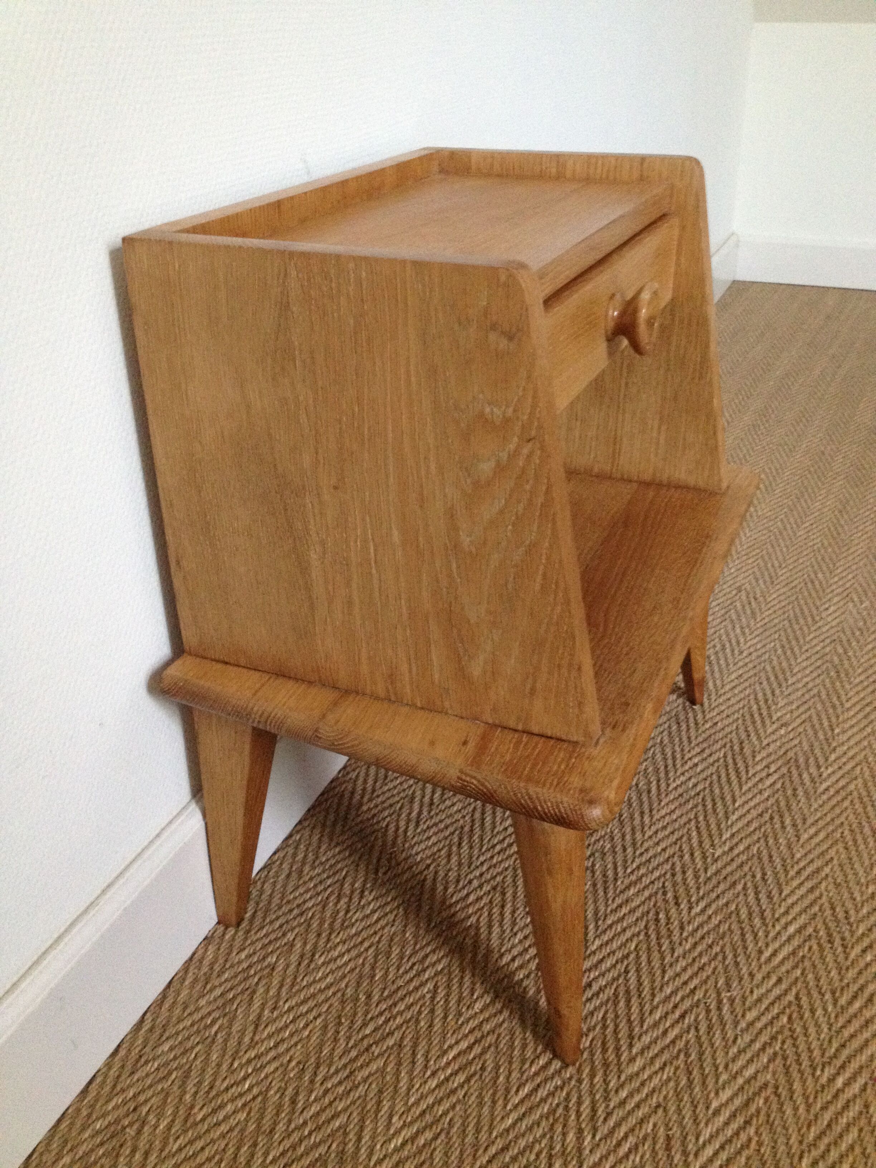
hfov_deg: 40.7
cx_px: 438
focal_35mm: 35
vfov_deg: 52.6
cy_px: 584
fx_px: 1181
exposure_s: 1/15
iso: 320
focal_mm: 4.28
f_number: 2.4
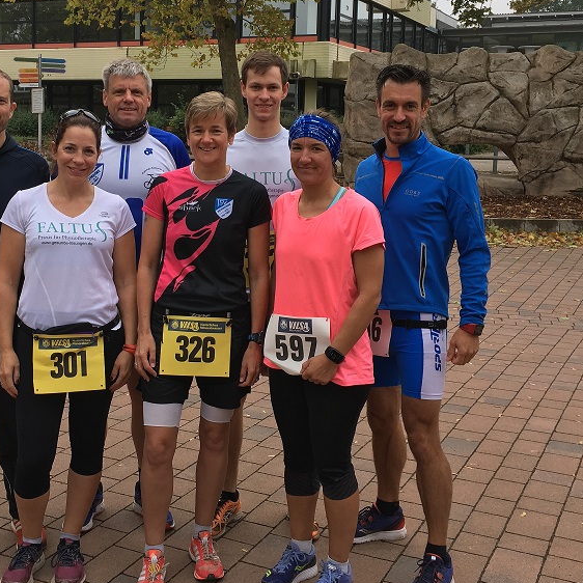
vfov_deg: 36.6
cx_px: 216
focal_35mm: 46
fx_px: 877
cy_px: 230
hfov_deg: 36.6
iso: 25
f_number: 2.2
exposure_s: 1/288
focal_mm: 4.15
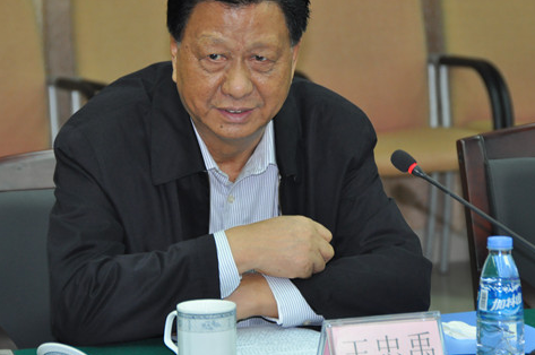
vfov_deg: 6.4
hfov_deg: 9.7
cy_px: 167
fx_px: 3161
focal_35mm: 213
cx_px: 274
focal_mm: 112
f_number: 5.3
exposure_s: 1/60
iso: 800
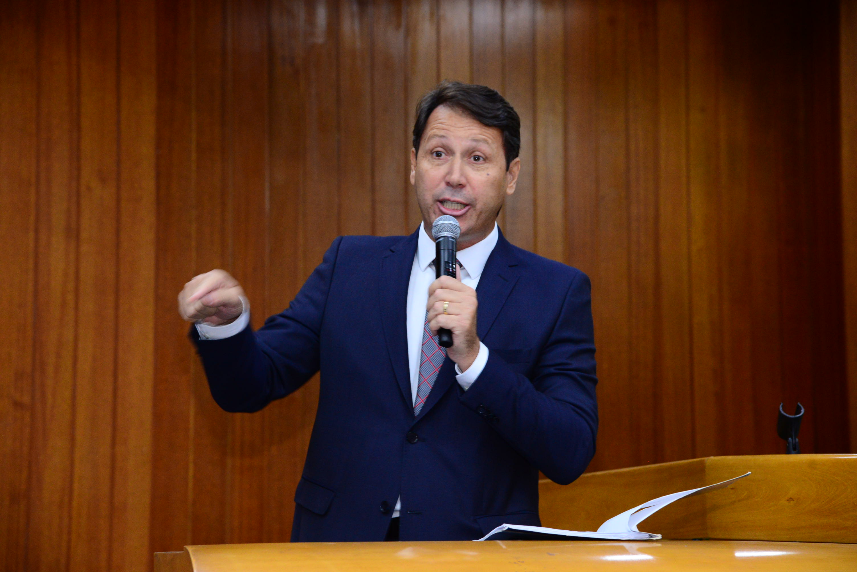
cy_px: 286
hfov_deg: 21.5
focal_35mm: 95
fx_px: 2262
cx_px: 428
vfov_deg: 14.4
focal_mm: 95
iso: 2500
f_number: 5.6
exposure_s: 1/60
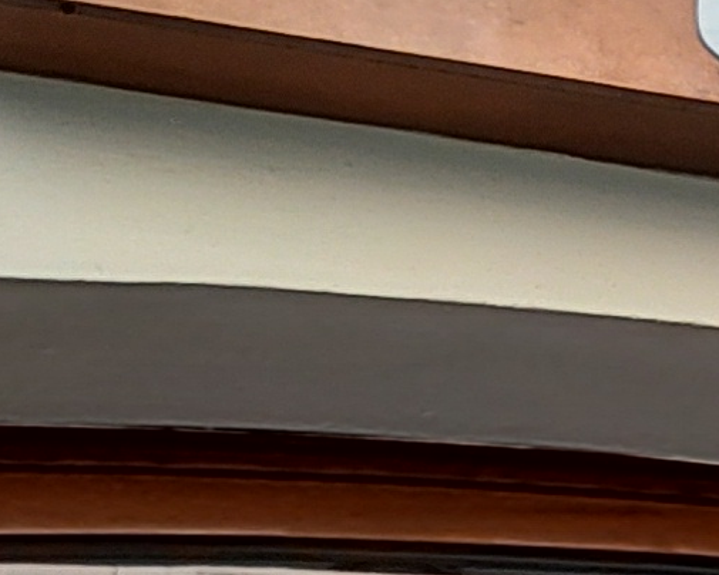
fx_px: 3873
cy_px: 1238
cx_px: 1998
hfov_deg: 9.0
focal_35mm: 182
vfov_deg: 8.0
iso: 100
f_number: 1.8
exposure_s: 1/520
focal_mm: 5.56
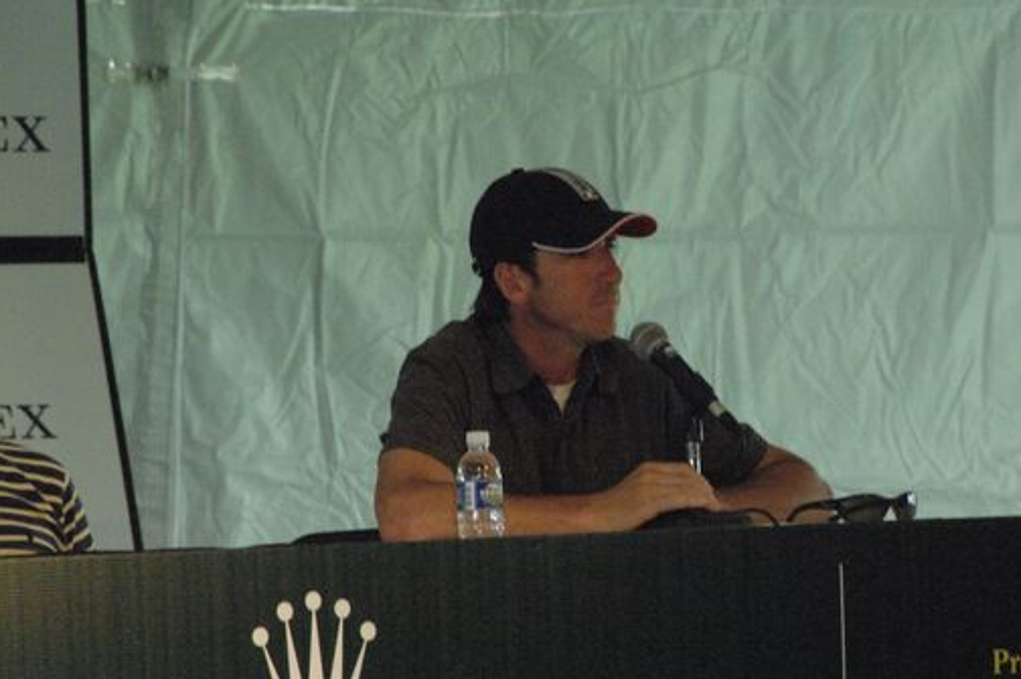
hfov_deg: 5.4
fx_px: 10795
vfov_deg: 3.6
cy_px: 364
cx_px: 575
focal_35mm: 381
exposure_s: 1/100
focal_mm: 200
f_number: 8.5
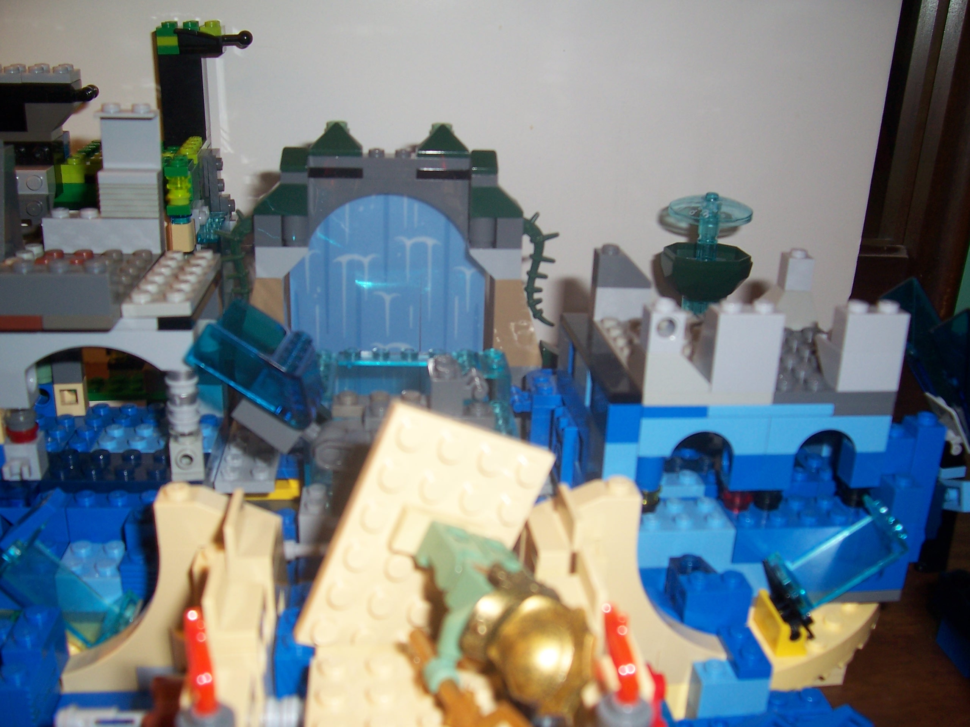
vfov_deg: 41.8
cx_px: 485
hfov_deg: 54.0
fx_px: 953
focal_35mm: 34
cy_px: 364
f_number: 2.7
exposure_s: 1/60
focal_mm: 5.6
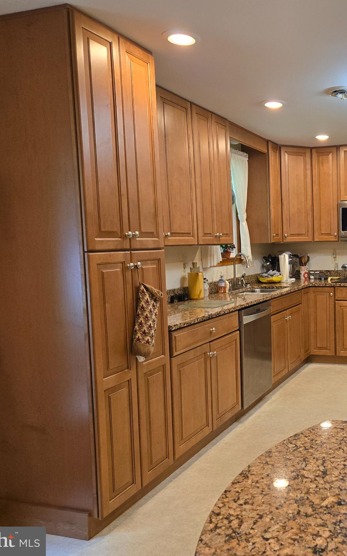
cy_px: 275
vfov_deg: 58.1
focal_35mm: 33
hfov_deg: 35.4
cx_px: 330
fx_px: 499
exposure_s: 1/120
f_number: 1.8
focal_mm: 5.4
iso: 200
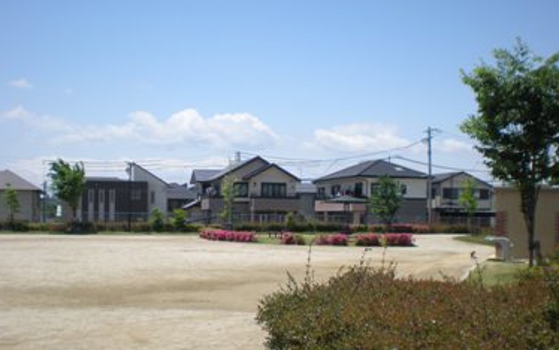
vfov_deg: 28.0
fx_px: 701
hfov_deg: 43.4
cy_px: 206
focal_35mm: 46
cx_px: 252
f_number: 4.6
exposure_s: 1/557
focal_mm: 6.3
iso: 64
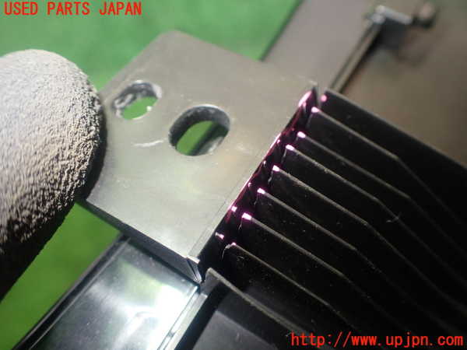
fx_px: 405
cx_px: 234
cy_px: 175
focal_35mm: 30
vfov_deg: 46.8
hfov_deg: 60.0
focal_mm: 5.4
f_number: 2.3
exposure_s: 1/30
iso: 250
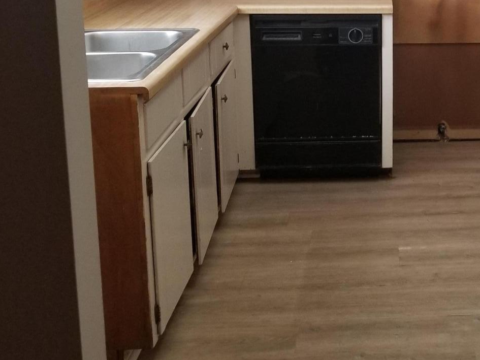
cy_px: 6
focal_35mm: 55
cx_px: 455
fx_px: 763
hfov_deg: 32.7
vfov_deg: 25.4
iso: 160
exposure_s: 1/40
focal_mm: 4.3
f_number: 1.7
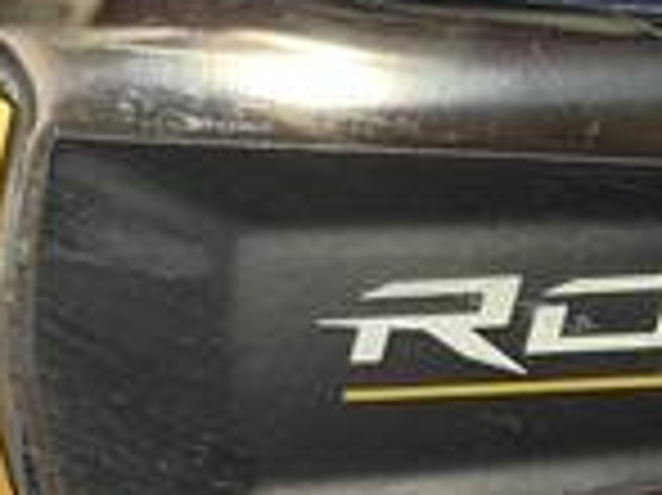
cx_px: 779
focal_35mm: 113
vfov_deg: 13.1
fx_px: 2159
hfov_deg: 16.7
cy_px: 266
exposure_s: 1/60
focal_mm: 4.25
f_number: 1.8
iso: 100
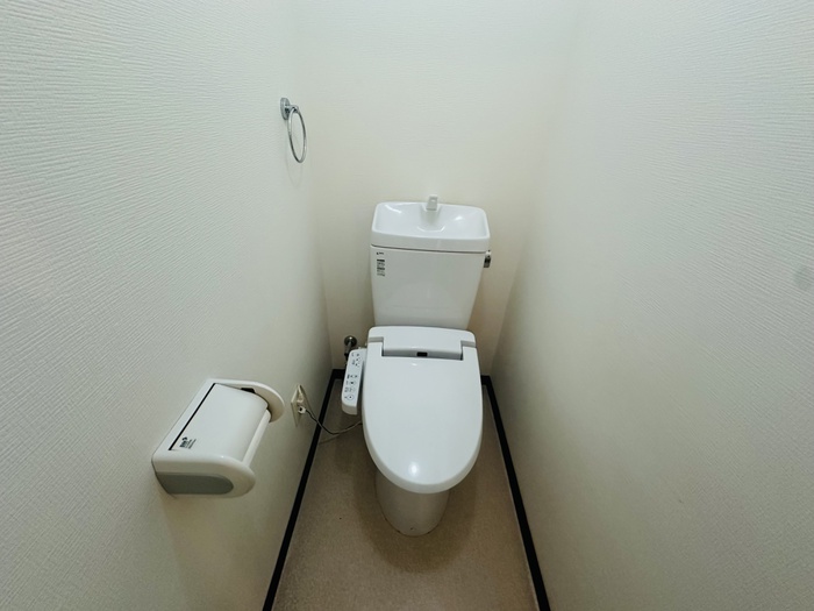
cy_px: 306
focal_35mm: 14
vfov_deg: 85.7
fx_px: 329
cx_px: 407
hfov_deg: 102.1
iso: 320
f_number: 2.2
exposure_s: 1/120
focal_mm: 2.22
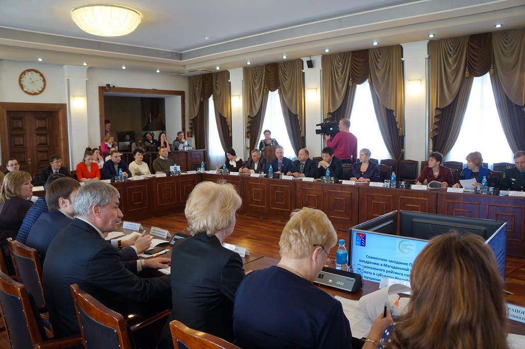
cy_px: 174
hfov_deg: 67.4
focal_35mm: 27
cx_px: 262
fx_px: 393
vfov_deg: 47.8
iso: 640
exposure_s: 1/160
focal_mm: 18
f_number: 4
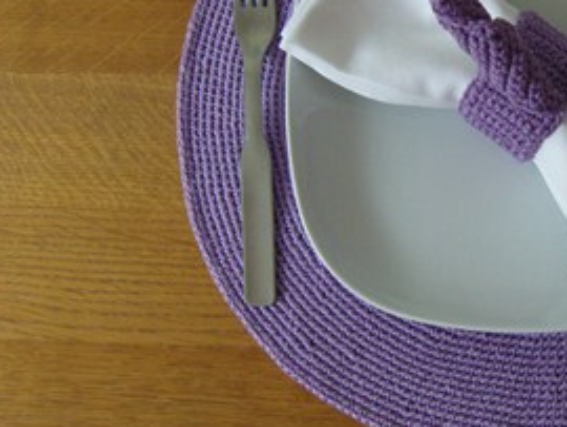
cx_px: 534
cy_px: 135
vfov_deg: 21.9
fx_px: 1098
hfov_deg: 27.6
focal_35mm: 67
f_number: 2.8
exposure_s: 1/10
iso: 200
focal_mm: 7.3
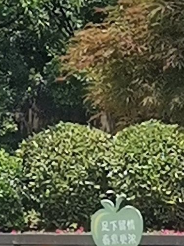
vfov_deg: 5.2
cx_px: -100
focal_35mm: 372
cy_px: -258
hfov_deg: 4.0
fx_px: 2638
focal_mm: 4.75
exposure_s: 1/2000
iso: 50
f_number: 1.8
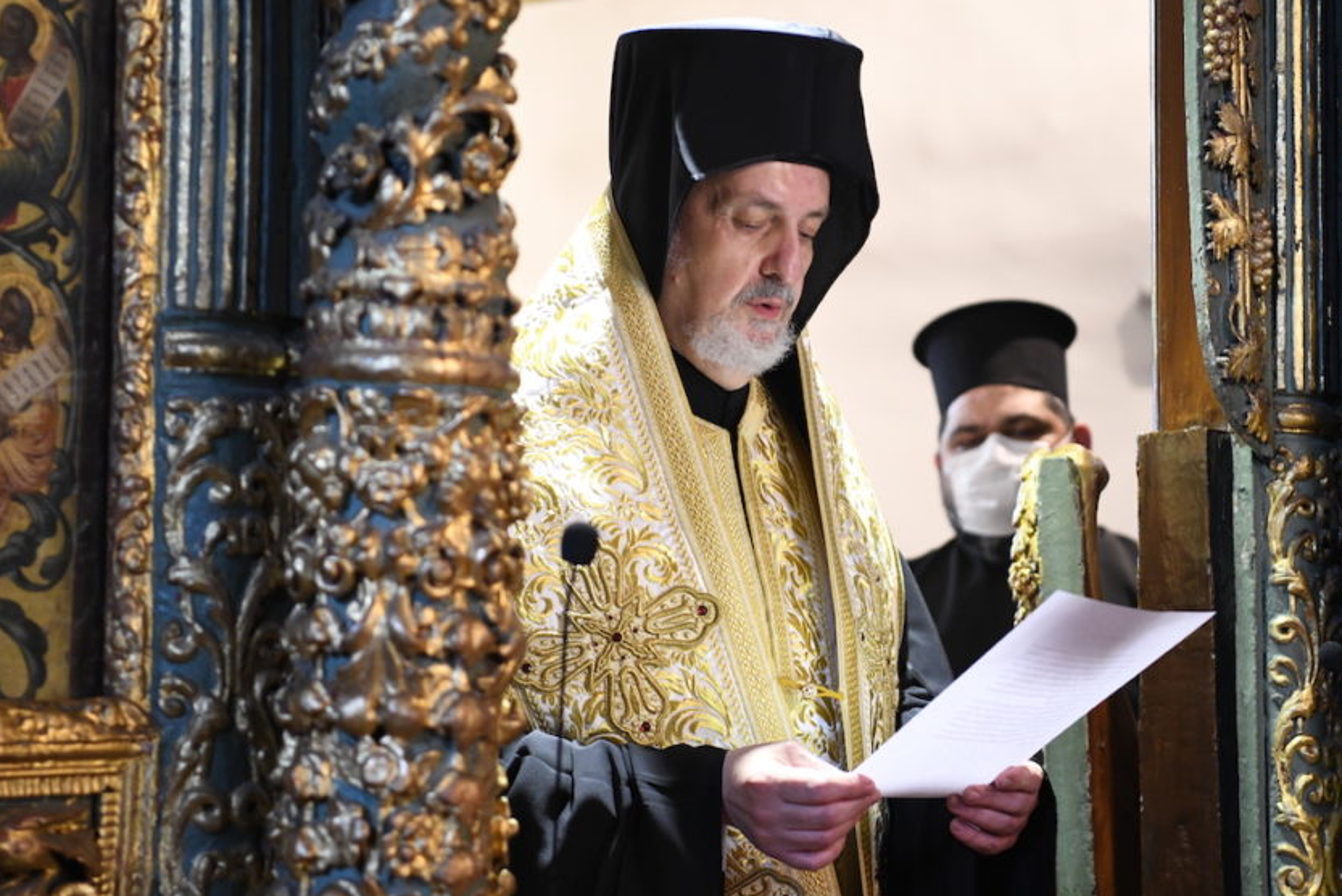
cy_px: 392
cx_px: 733
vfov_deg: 15.9
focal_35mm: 86
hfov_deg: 23.6
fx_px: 3207
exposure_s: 1/80
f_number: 2.8
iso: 4000
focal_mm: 70
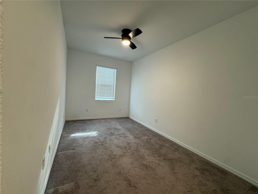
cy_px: 97
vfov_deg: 85.7
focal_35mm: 14
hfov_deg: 102.1
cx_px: 129
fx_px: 104
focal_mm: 2.22
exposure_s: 1/120
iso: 200
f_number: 2.2
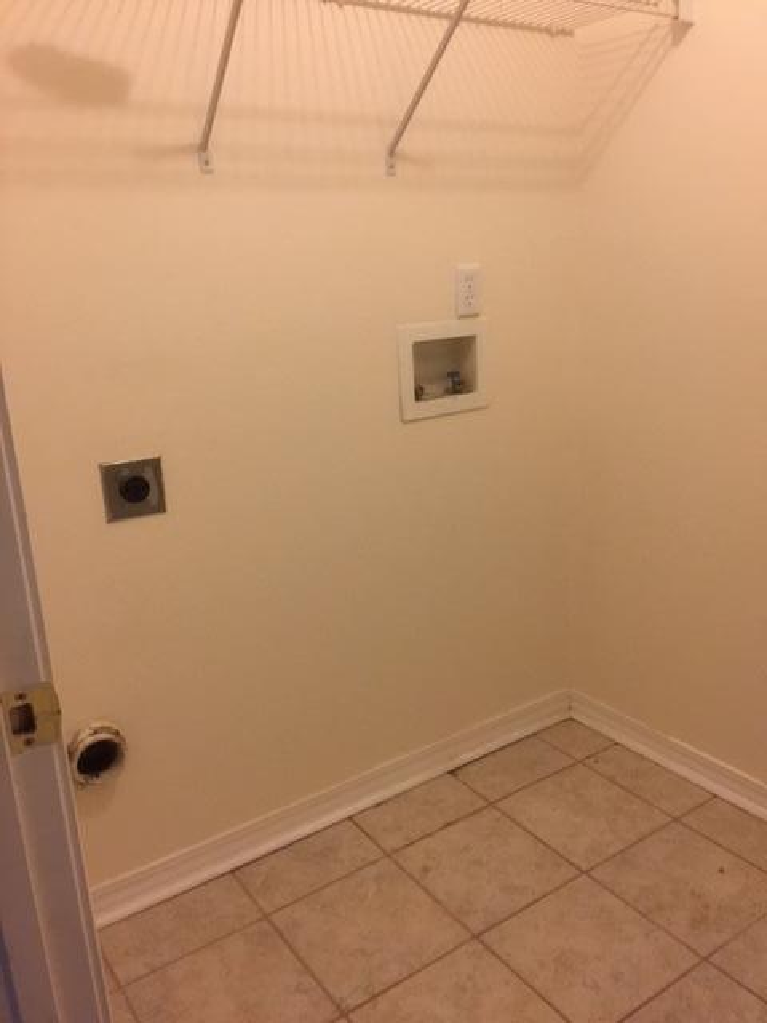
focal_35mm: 29
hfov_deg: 48.2
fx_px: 857
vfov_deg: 61.7
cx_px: 384
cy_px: 512
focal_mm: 4.15
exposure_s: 1/15
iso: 125
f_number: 2.2
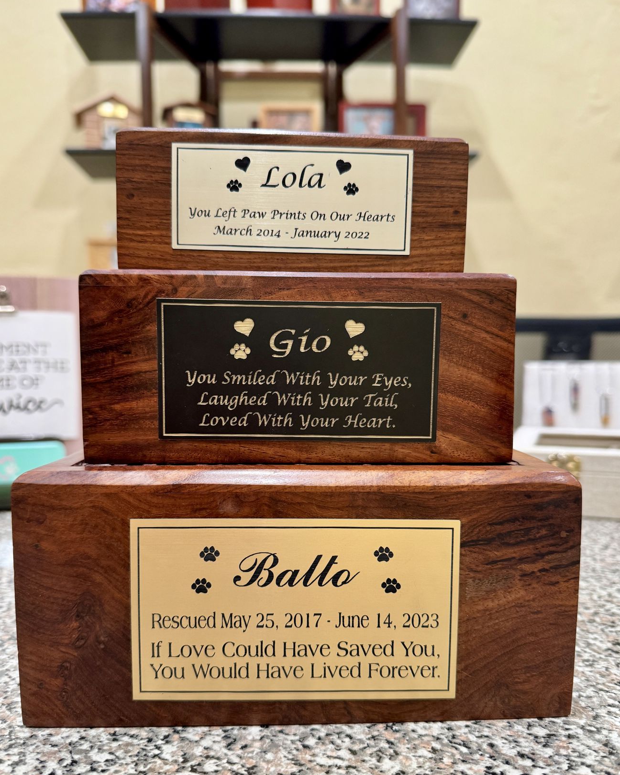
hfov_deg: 53.2
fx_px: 619
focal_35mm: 27
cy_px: 426
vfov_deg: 63.9
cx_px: 311
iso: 200
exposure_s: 1/60
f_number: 1.78
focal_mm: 6.76
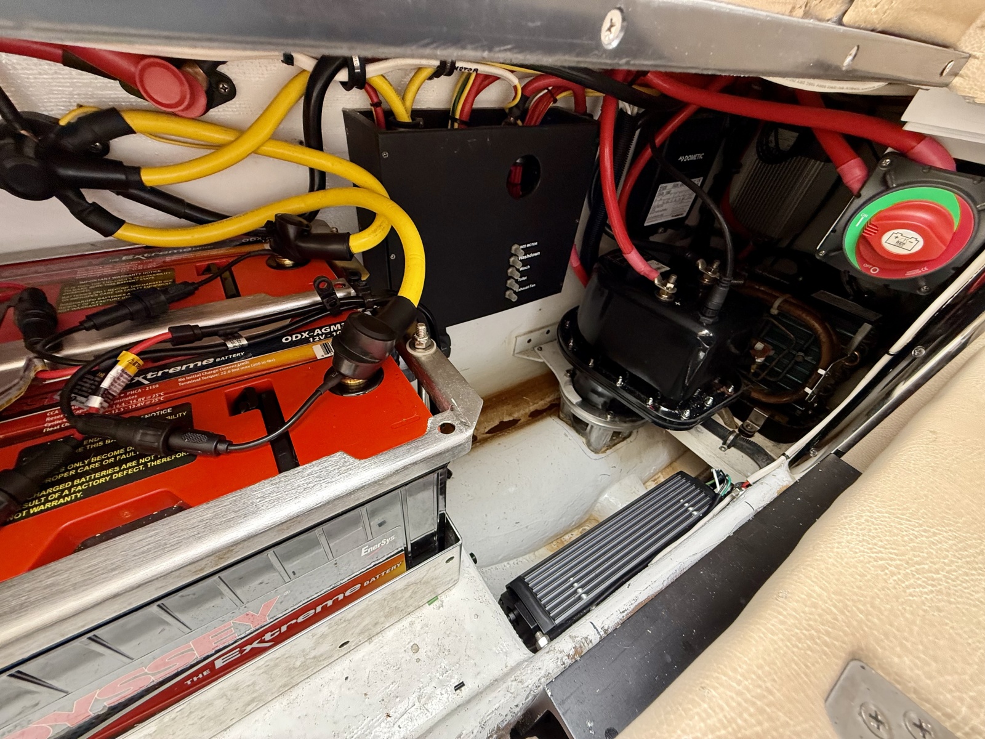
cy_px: 370
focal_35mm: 14
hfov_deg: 102.1
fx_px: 398
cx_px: 492
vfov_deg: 85.7
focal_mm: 2.22
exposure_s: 1/99
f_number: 2.2
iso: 250
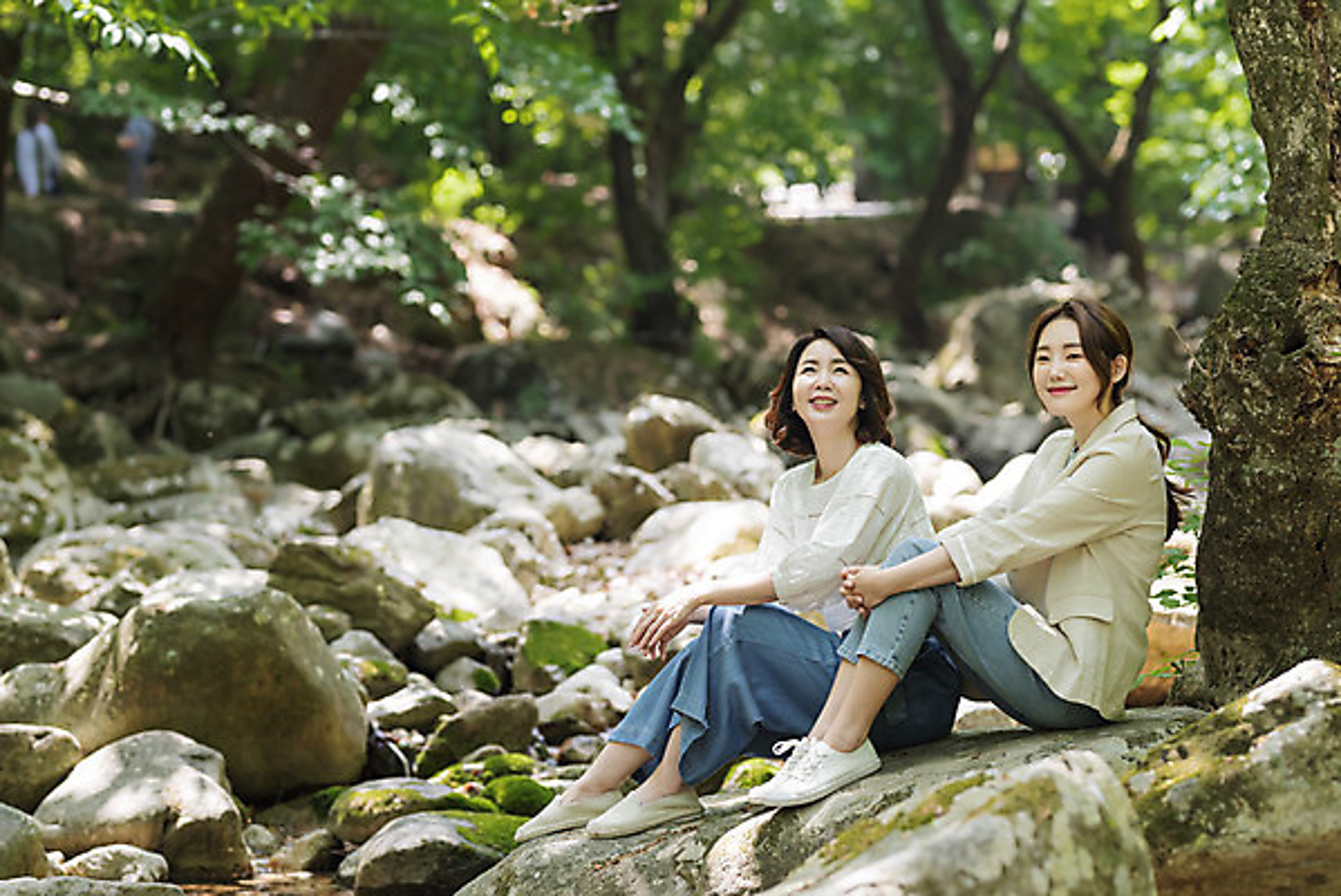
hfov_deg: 23.9
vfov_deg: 16.1
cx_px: 670
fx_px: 3168
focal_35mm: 85
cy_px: 448
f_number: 2.5
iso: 320
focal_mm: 85
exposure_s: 1/400
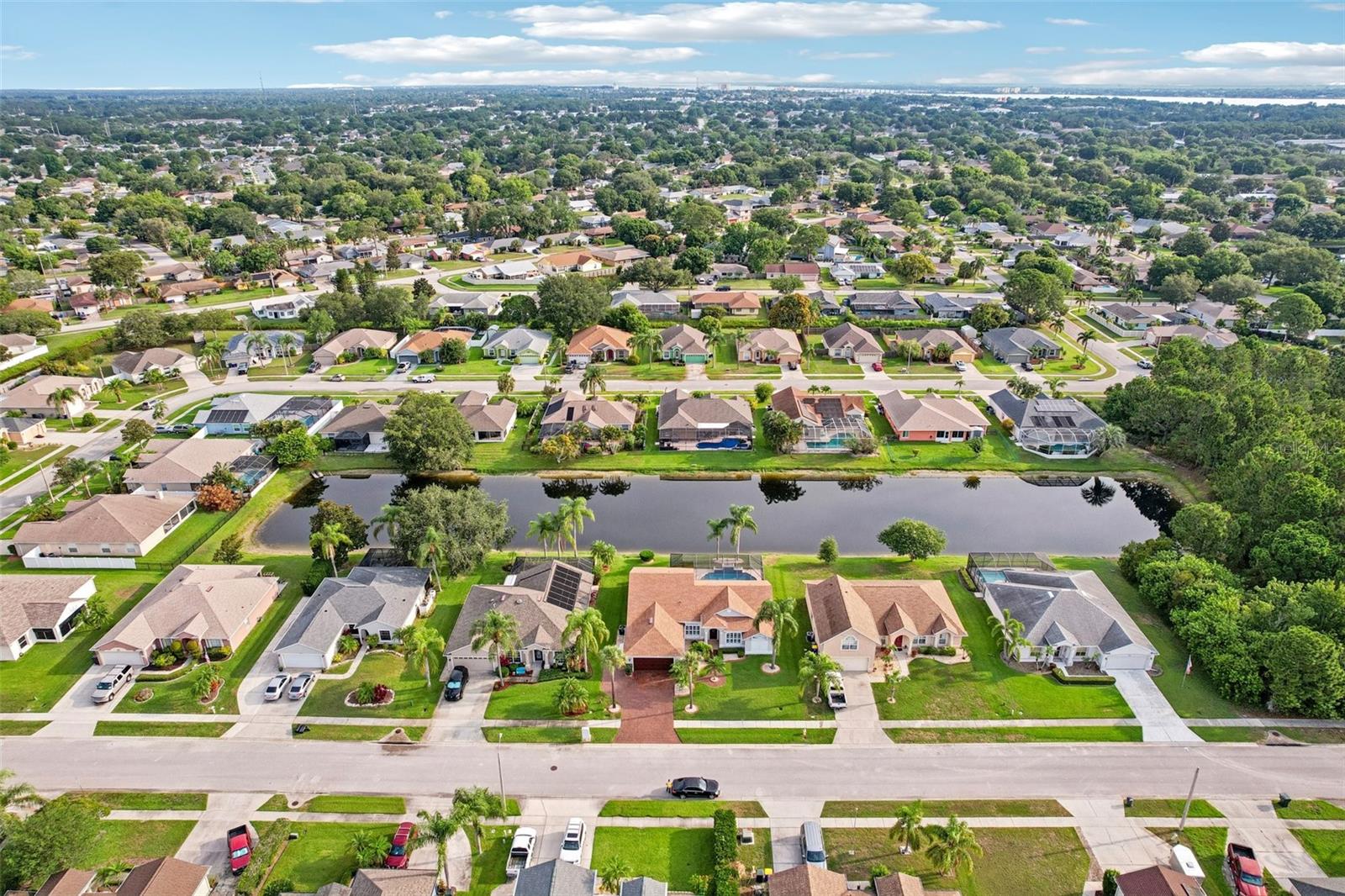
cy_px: 448
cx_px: 672
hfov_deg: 78.6
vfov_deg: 57.2
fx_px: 822
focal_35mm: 22
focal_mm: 8.38
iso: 140
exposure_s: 1/1250
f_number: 2.8
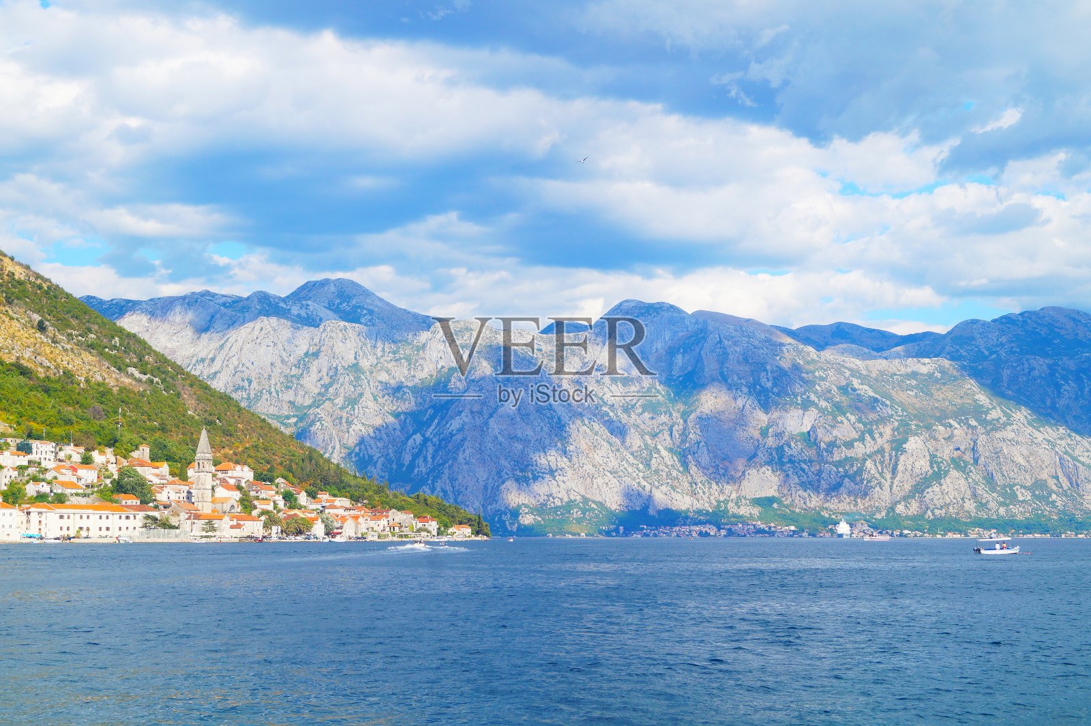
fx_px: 1590
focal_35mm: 52
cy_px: 363
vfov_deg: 25.7
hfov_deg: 37.9
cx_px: 546
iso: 100
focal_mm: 35
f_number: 11
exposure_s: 1/160
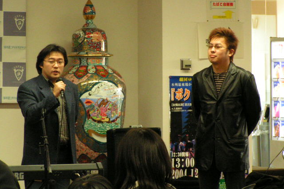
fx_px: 1862
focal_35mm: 236
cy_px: 84
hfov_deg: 8.7
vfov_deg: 5.8
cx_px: 142
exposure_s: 1/15
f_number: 8
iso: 400
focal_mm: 34.5
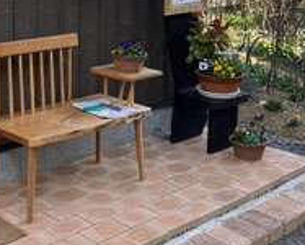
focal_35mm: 70
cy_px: -36
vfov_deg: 20.7
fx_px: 633
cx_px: 116
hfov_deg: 27.0
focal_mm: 3.99
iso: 20
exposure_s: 1/539
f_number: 1.8
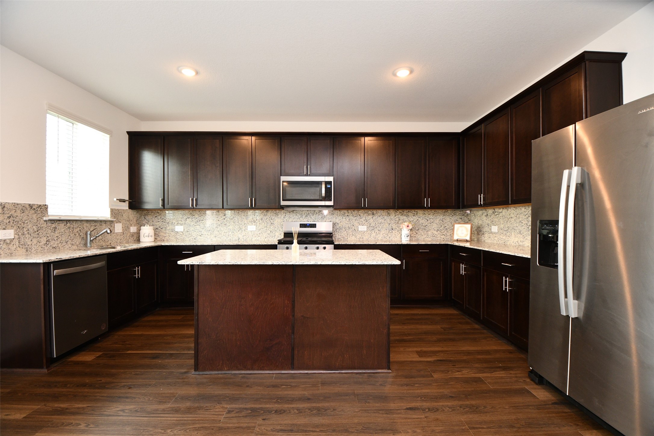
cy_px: 218
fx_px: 272
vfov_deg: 77.3
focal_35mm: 15
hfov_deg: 100.4
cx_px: 327
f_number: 4
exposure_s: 1/60
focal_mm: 10
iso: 560
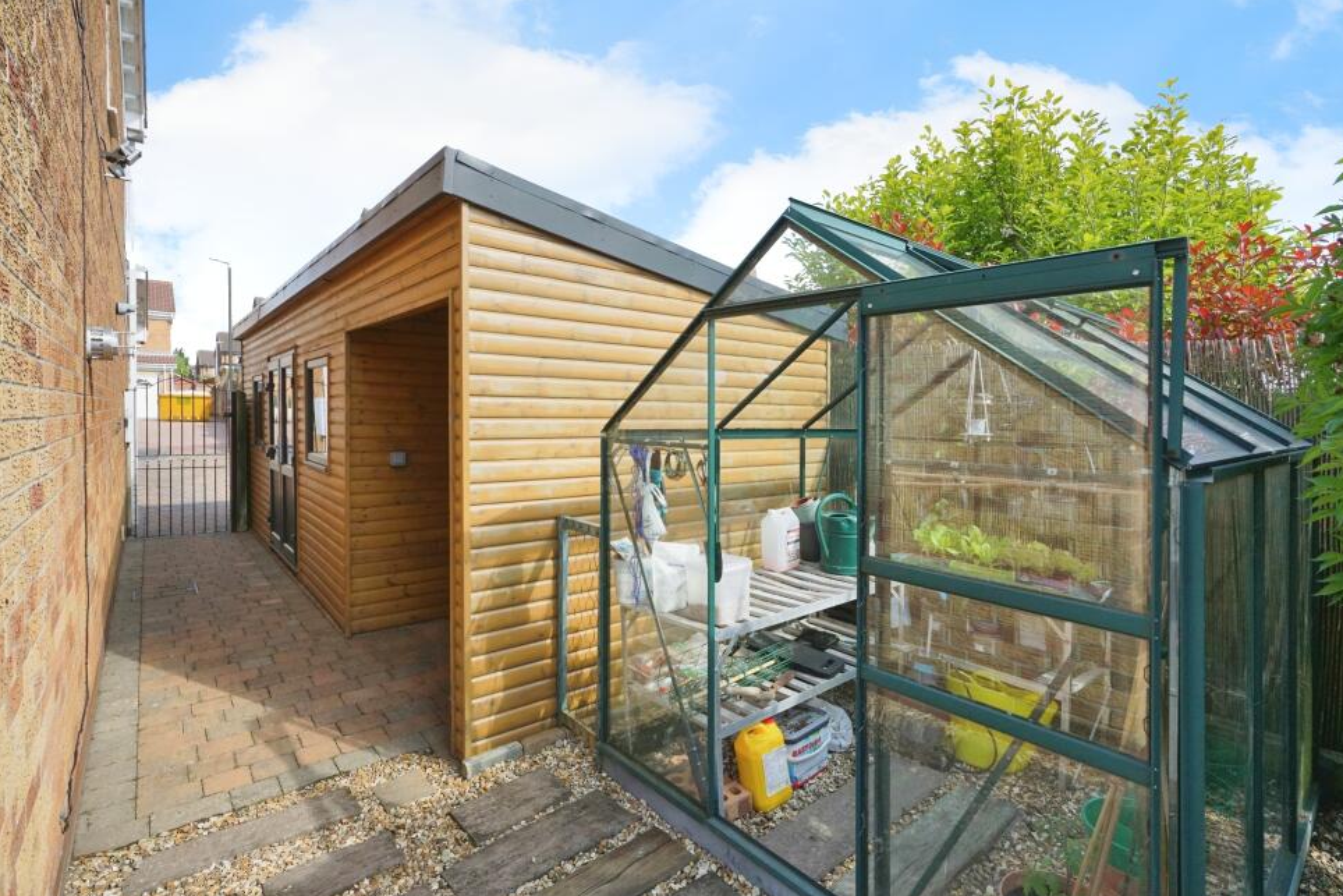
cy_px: 427
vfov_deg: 70.4
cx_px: 688
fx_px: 634
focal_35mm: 17
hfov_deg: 93.2
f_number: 11
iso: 1600
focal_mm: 16
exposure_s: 1/800
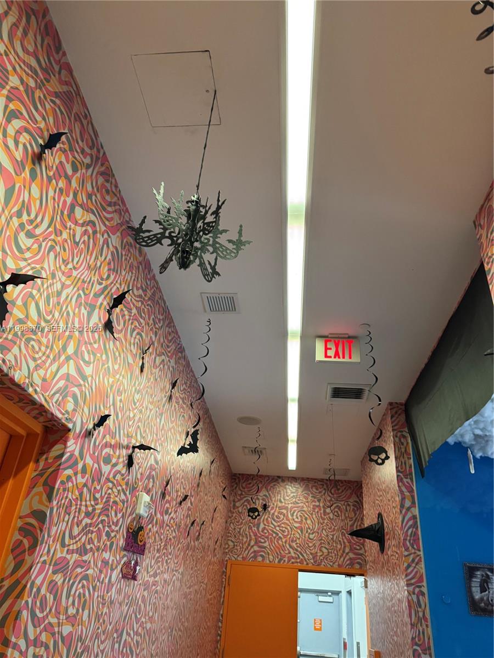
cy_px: 329
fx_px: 457
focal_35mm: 24
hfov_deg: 56.8
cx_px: 247
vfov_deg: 71.6
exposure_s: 1/60
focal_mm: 6.76
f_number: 1.78
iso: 400
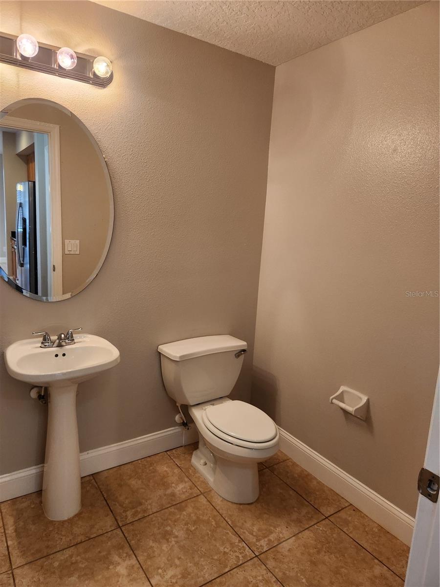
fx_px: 390
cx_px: 220
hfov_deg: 58.9
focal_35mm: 23
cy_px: 294
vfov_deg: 73.9
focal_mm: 5.4
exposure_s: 1/120
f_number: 1.8
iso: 200
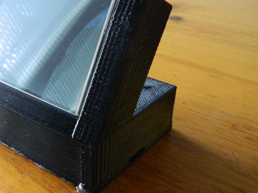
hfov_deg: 36.8
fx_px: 380
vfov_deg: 28.6
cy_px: 95
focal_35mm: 51
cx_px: 73
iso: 400
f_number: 3.3
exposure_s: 1/30
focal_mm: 6.2
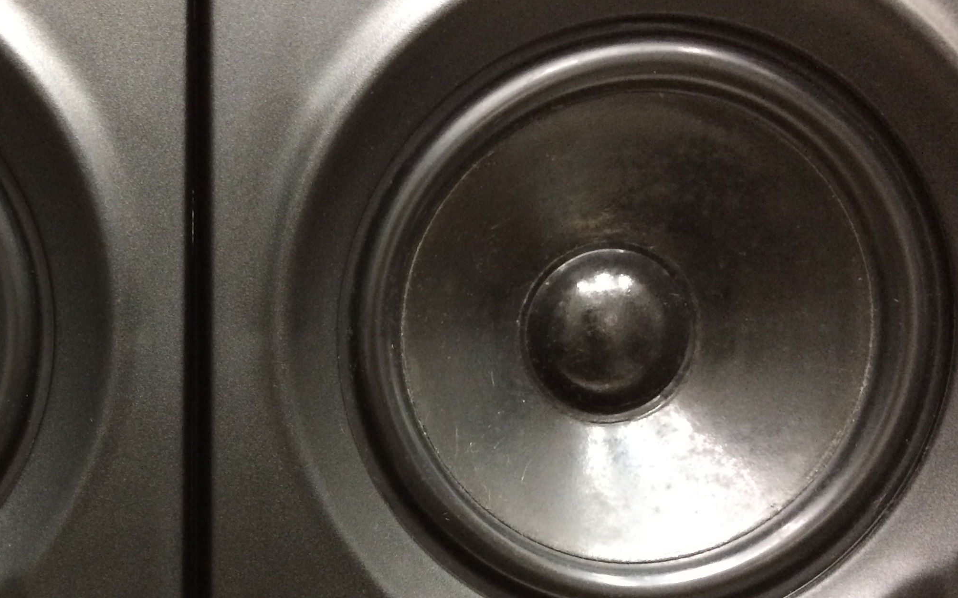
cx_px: 189
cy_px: 461
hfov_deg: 38.7
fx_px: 1305
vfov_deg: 25.5
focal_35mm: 50
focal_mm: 4.15
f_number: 2.2
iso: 320
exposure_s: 1/17
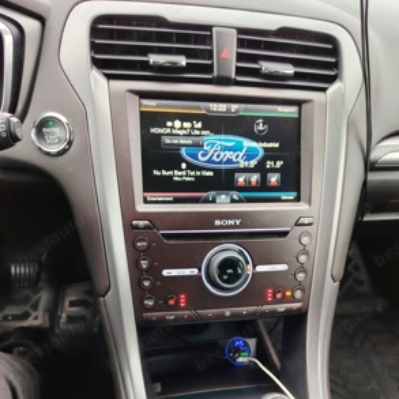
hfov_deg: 55.6
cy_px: 257
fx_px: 378
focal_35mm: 29
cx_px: 203
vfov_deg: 54.8
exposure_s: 1/33.3
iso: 215
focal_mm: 5.25
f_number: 1.75
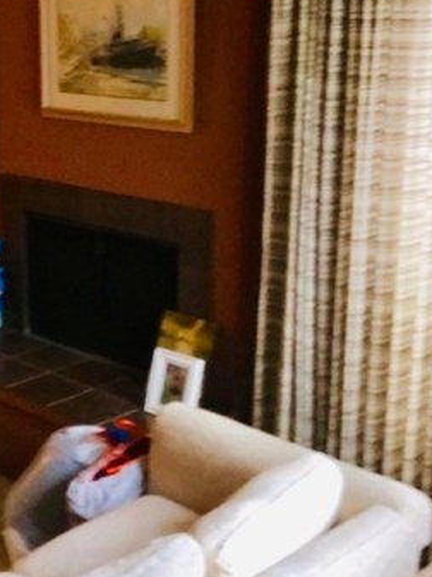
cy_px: 249
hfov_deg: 22.7
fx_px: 1015
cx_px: -43
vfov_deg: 31.6
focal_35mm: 61
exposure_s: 1/20
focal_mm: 2.87
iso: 100
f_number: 2.2
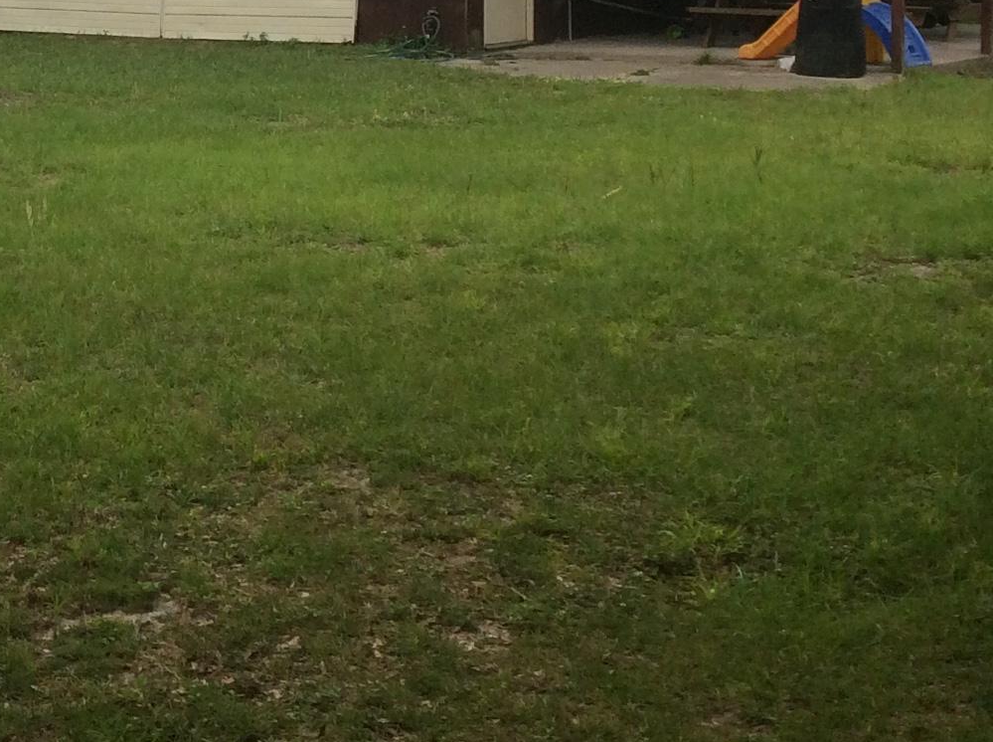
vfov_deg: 17.4
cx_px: 39
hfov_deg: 22.8
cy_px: 44
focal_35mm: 83
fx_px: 2377
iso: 32
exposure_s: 1/907
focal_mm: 3.3
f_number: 2.4
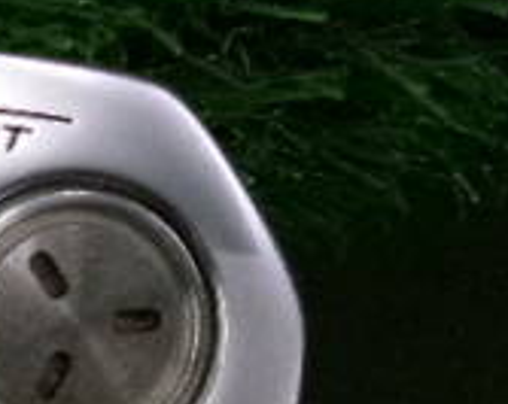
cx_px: -383
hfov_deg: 15.8
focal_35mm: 105
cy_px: 538
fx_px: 1576
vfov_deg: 14.0
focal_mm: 5.1
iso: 678
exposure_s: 1/125
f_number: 3.9
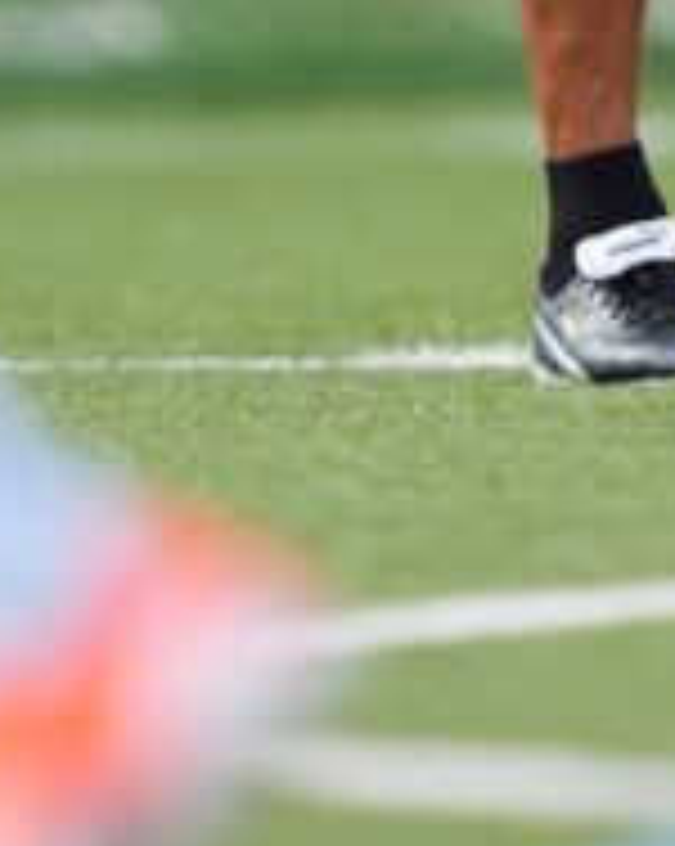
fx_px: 57628
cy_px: -1012
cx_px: 594
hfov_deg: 0.7
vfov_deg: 0.8
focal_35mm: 2304
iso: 640
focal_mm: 400
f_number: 2.8
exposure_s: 1/3200
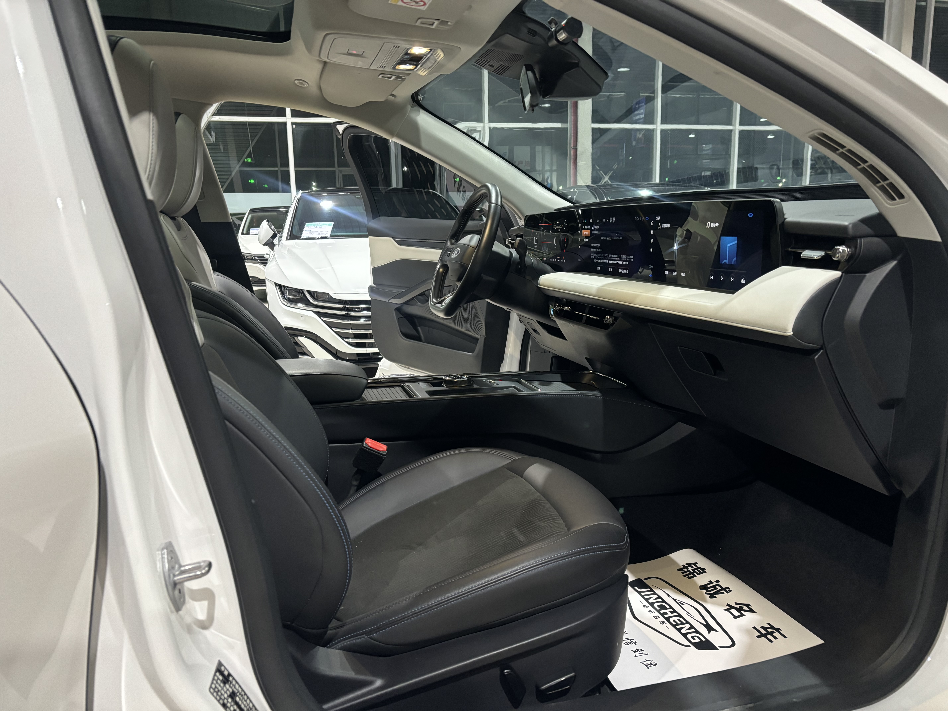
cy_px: 356
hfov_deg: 67.3
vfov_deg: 53.1
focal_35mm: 26
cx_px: 474
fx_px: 712
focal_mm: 5.96
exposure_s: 1/33
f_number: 1.6
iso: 400
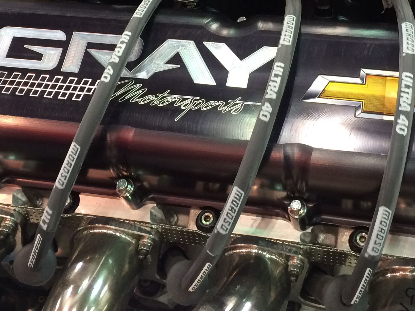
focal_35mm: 65
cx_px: 241
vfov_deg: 21.8
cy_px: 3
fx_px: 779
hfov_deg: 29.8
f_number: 2.2
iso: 160
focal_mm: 4.15
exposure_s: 1/30
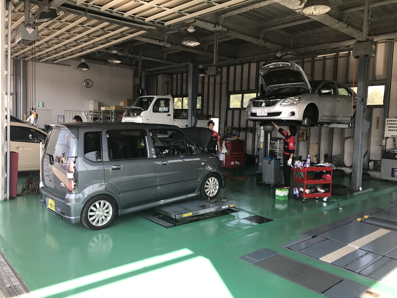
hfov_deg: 63.4
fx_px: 321
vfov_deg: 49.7
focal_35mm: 28
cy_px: 149
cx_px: 198
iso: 20
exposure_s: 1/204
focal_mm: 3.99
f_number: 1.8
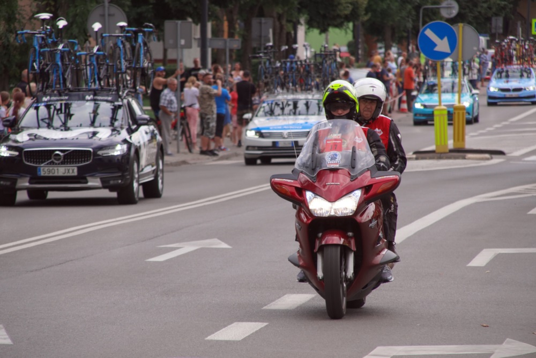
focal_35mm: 300
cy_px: 179
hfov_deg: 6.9
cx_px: 268
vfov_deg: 4.6
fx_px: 4467
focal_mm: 200
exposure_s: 1/320
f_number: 9
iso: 400
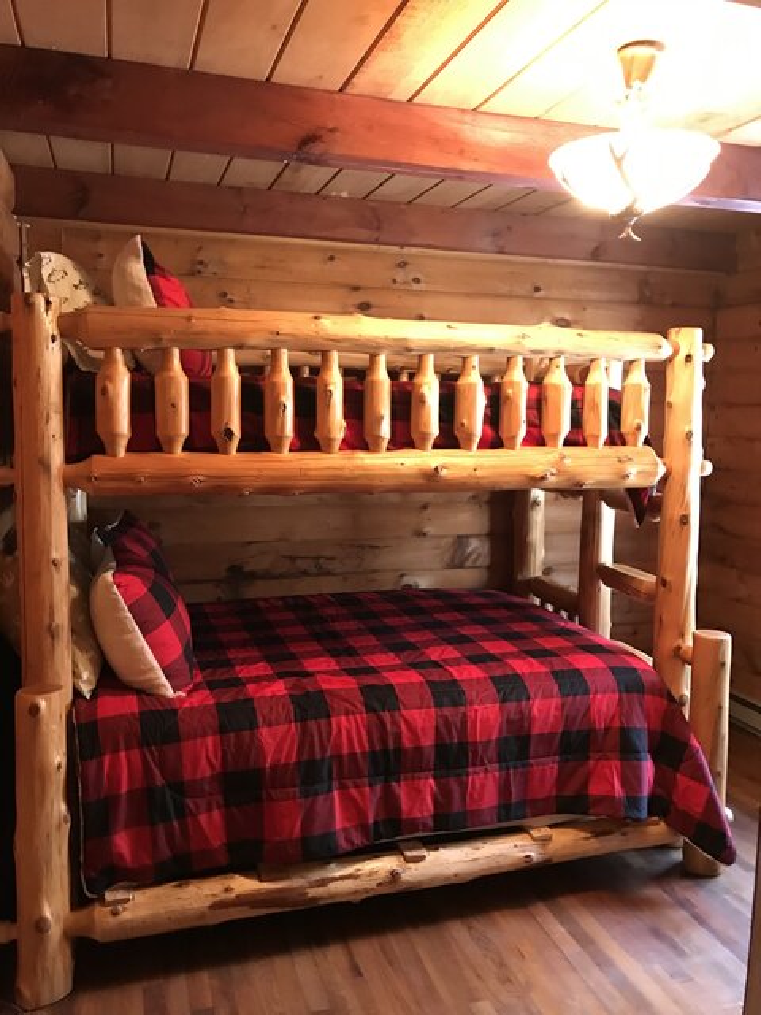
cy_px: 508
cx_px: 380
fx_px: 821
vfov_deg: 63.4
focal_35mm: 28
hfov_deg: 49.7
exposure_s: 1/12
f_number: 1.8
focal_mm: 3.99
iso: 100
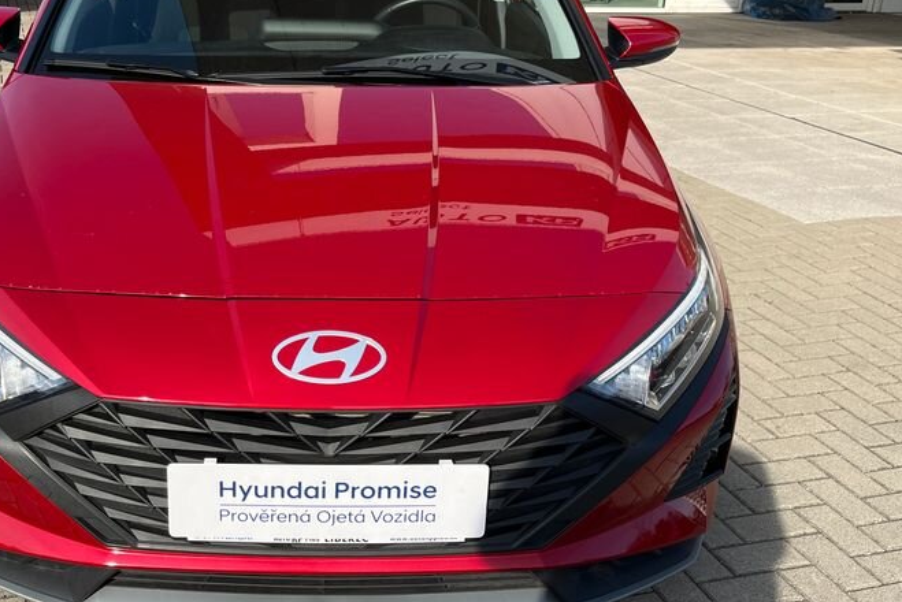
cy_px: 254
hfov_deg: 45.6
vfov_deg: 31.9
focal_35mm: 42
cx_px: 292
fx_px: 1053
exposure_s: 1/2062
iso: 50
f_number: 1.6
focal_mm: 5.1
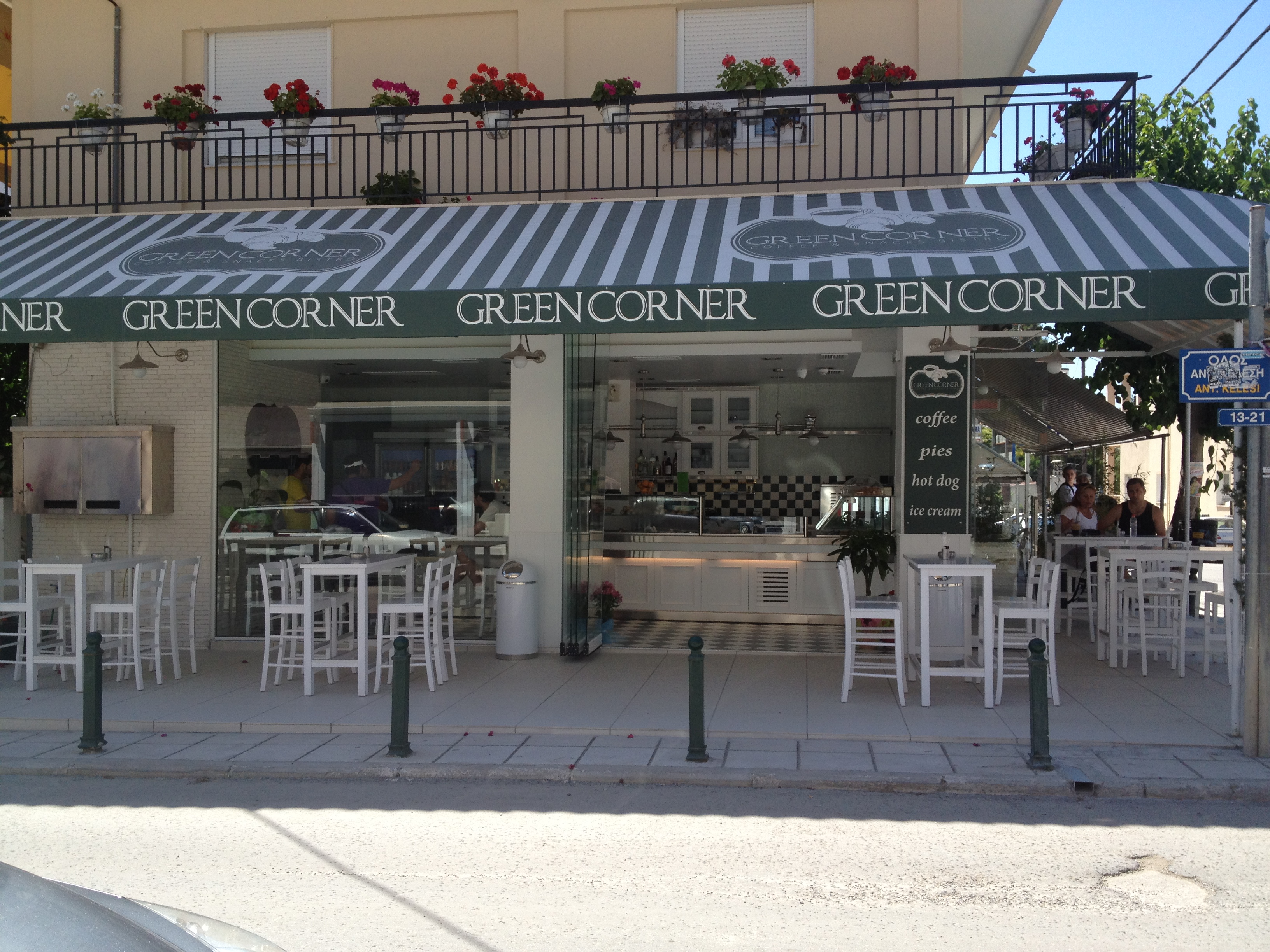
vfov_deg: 40.7
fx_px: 1284
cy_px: 476
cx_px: 635
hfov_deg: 52.6
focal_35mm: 35
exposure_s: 1/1042
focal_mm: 4.28
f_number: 2.4
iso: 64
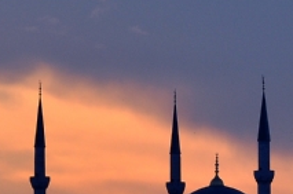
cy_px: 164
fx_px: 11710
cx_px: -15
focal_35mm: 1442
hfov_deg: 1.4
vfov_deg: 0.9
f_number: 6.7
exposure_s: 1/350
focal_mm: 200
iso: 200
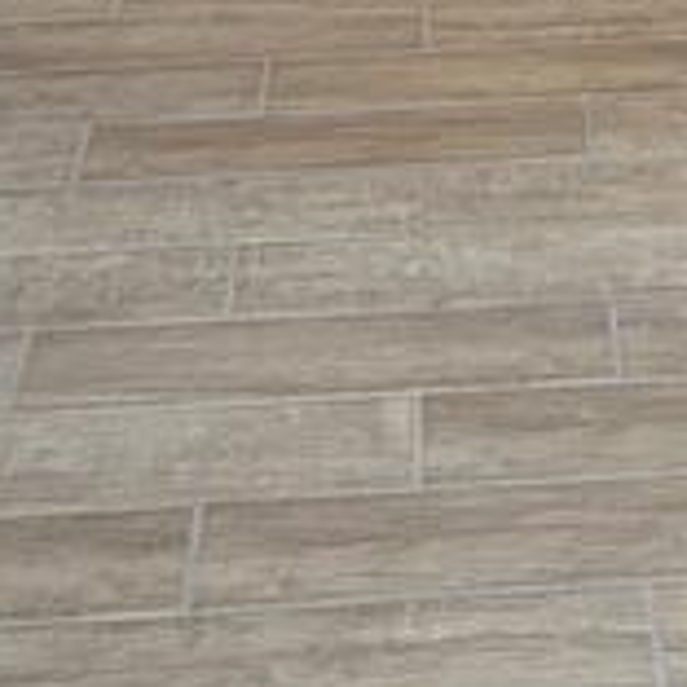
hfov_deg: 15.1
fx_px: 2537
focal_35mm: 113
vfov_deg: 13.8
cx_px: 722
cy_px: -524
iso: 160
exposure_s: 1/120
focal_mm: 5.96
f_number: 1.6
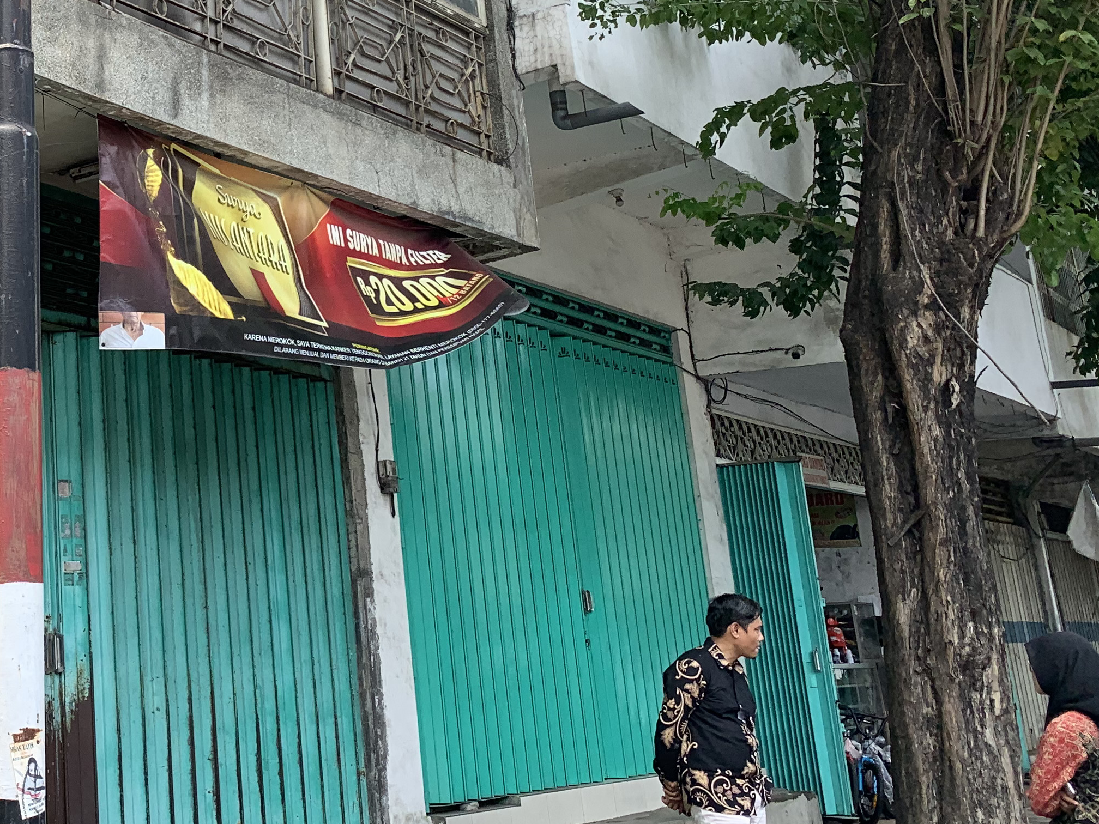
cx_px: 15
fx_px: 1651
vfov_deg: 27.6
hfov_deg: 33.8
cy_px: 183
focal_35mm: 52
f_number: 1.8
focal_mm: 4.25
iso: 25
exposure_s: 1/502
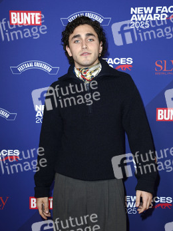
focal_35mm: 62
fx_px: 413
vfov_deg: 31.2
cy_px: 130
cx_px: 85
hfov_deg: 23.6
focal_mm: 56
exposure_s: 1/250
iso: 800
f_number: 5.6
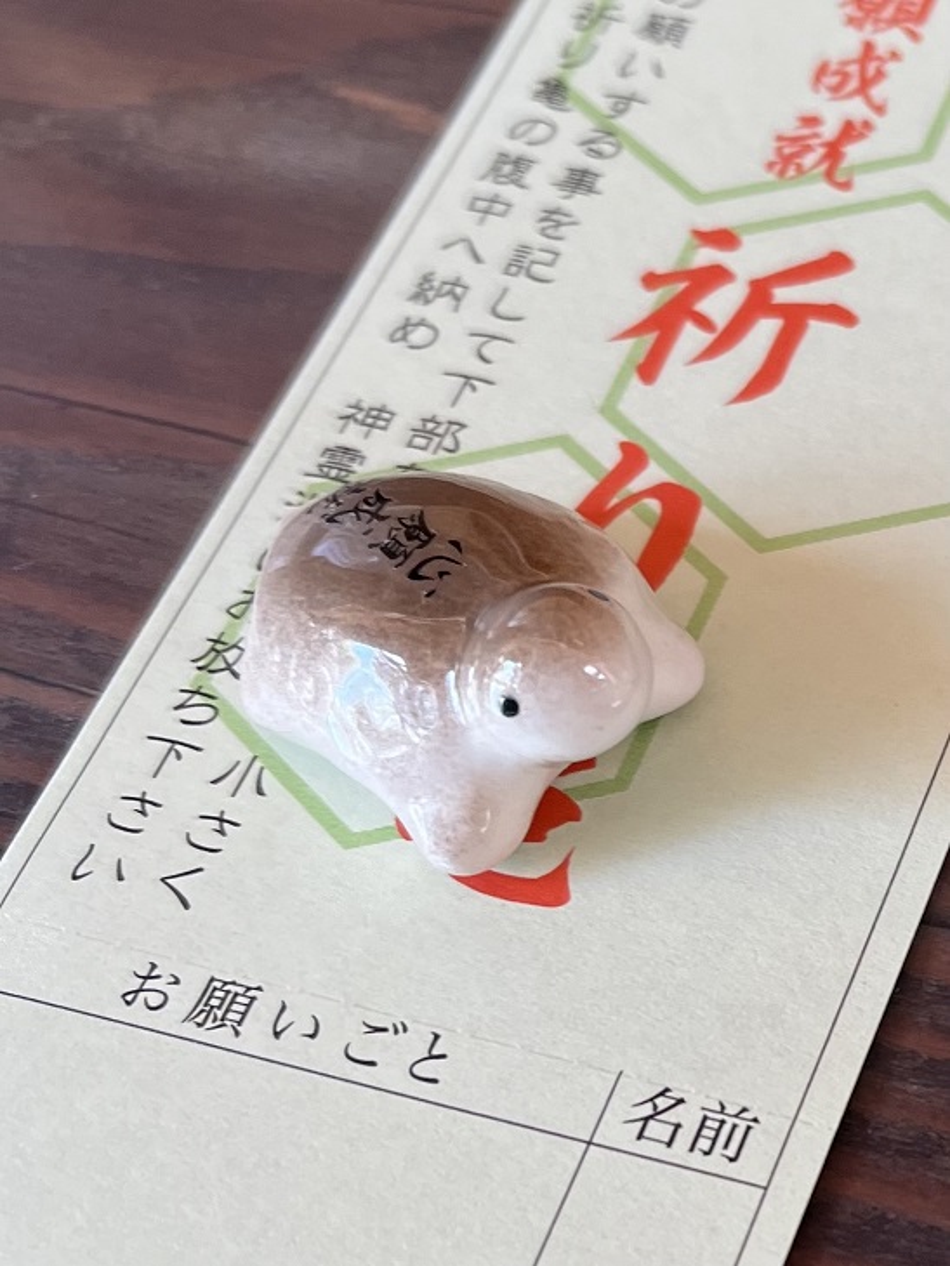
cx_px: 475
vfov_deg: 67.3
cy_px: 633
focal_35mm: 26
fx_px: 951
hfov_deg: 53.1
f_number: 1.6
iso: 50
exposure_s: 1/122
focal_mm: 5.1
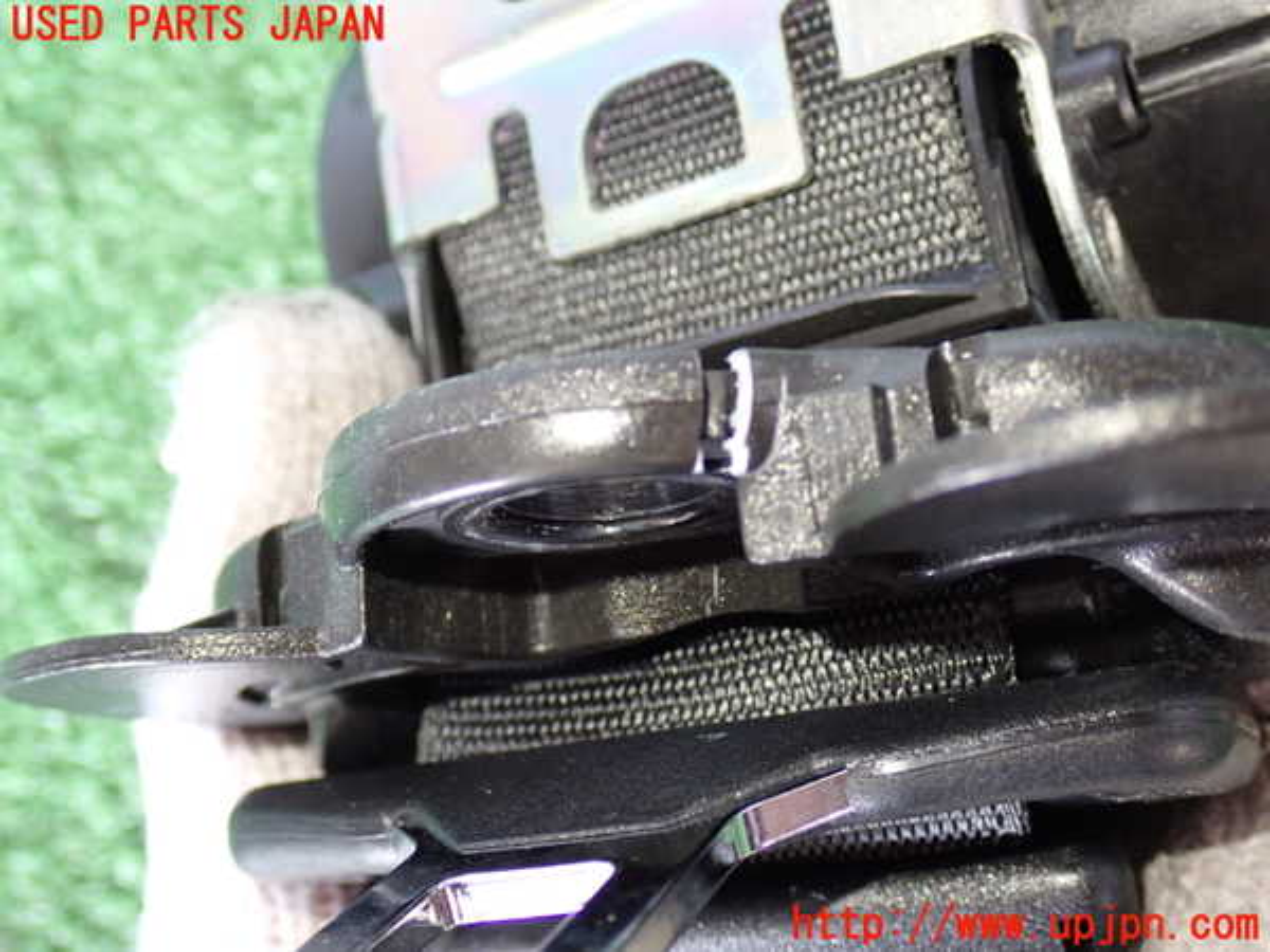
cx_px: 635
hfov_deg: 40.4
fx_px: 1724
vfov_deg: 30.9
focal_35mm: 47
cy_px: 476
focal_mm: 8.4
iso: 640
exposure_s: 1/50
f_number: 3.1
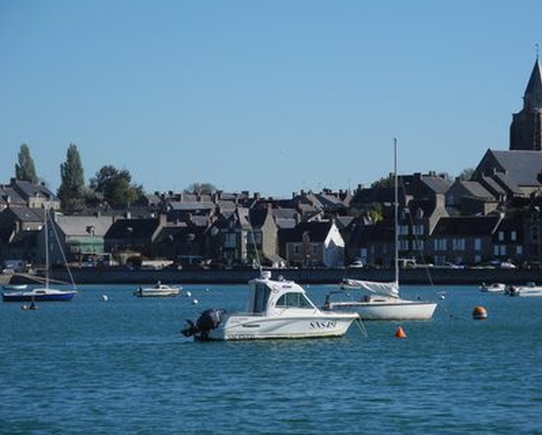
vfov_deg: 9.4
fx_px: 2649
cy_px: 218
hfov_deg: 11.7
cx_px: 297
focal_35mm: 165
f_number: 5
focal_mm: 32.6
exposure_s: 1/908
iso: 100
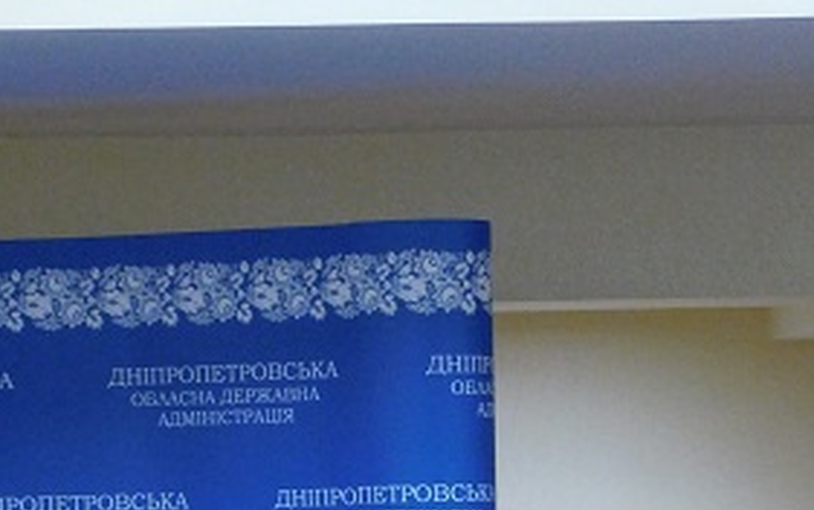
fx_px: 4573
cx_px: 646
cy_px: 646
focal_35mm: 206
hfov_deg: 10.1
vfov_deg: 6.3
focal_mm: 16.1
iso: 800
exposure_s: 1/25
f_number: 4.5
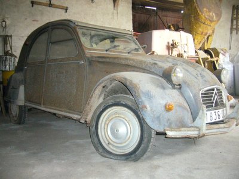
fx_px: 242
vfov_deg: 40.7
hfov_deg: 52.6
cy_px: 90
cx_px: 120
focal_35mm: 35
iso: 400
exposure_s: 1/30
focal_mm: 5.8
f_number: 2.8
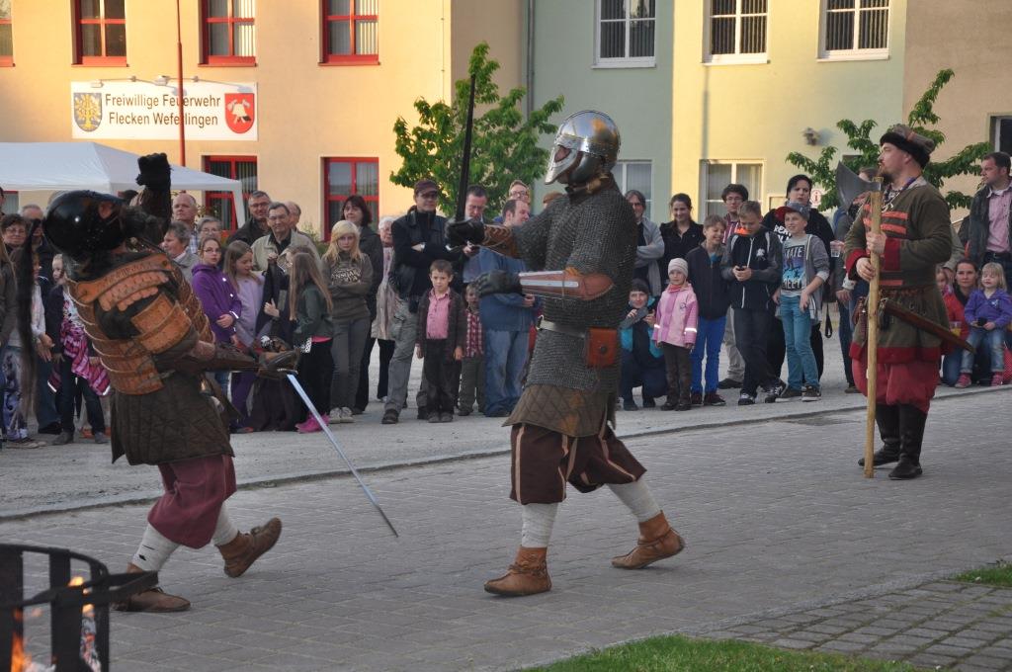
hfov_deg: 26.0
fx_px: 2190
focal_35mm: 78
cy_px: 336
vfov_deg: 17.4
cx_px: 506
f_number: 5
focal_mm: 52
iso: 400
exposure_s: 1/200
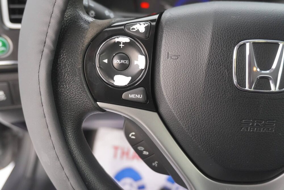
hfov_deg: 59.5
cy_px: 95
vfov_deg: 41.8
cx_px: 142
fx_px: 249
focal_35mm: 32
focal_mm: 21
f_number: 4
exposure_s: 1/160
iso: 1000
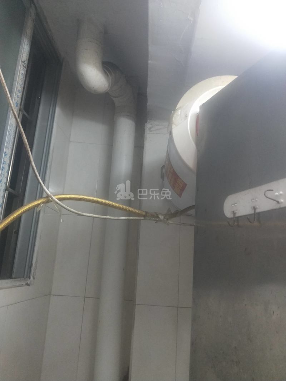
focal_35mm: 25
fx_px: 275
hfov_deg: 54.9
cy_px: 190
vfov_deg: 69.4
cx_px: 143
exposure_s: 1/50
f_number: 1.7
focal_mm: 4.27
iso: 204
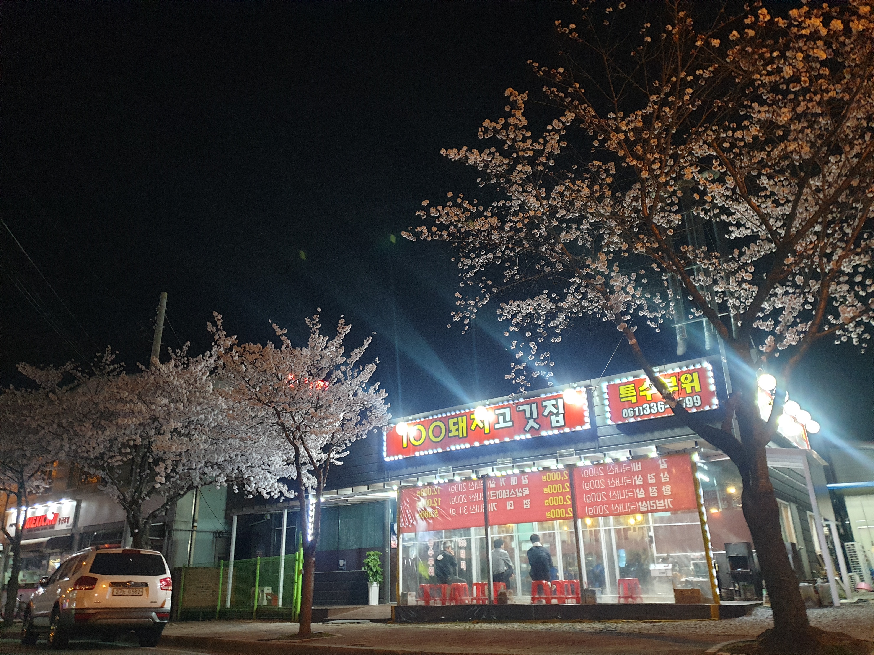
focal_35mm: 26
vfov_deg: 53.1
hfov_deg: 67.3
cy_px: 328
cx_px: 437
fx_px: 656
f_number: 1.5
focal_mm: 4.3
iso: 250
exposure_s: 1/20
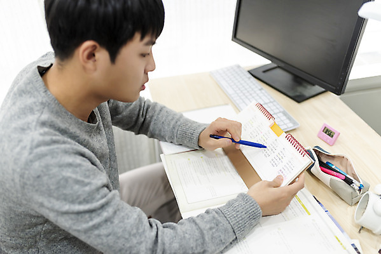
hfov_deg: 54.4
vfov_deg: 37.9
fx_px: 371
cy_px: 127
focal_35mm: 35
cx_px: 190
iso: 640
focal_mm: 35
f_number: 2
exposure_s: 1/125
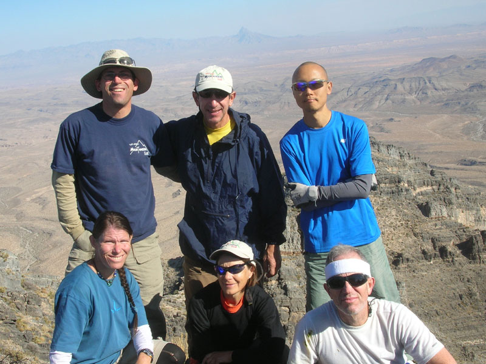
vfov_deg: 28.5
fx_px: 716
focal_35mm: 51
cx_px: 243
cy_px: 182
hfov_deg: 37.5
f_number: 6.6
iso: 50
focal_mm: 8.5
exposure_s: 1/210
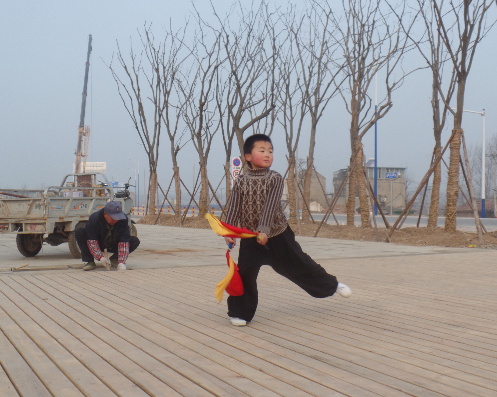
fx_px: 647
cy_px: 198
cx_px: 231
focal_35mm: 44
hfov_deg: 42.0
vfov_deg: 34.1
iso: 80
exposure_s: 1/250
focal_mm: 7.5
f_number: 3.6
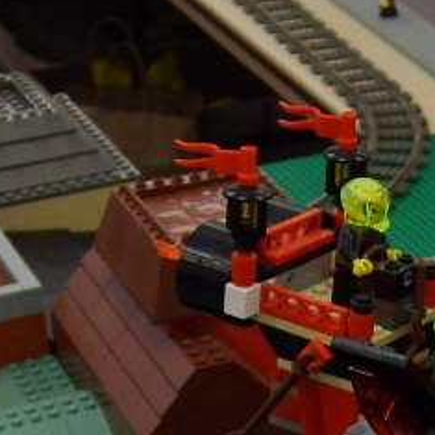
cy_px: 524
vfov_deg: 12.6
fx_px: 1919
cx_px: 454
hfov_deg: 12.7
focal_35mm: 135
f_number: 2.8
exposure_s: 1/30
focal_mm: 5.8
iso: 100
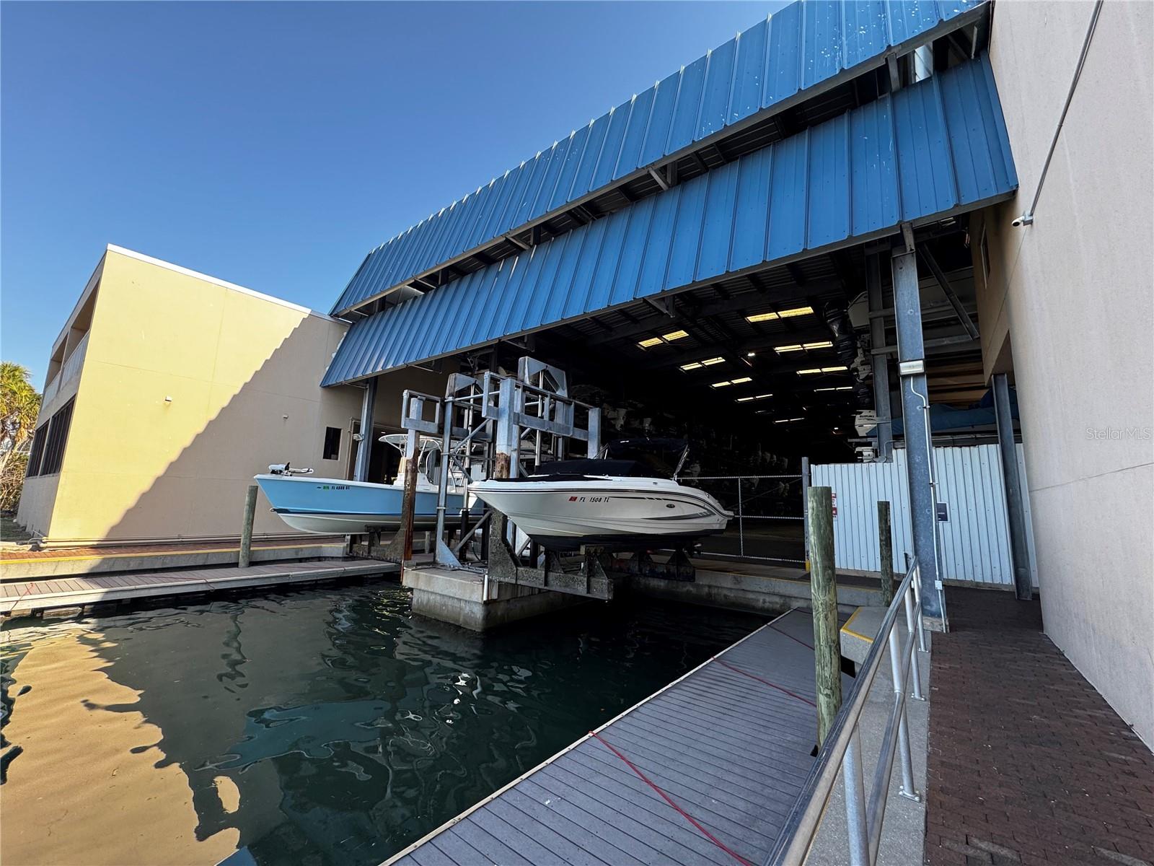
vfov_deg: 85.7
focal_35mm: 14
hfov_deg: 102.1
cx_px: 577
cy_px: 433
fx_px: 467
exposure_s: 1/113
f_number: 2.2
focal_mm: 2.22
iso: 40
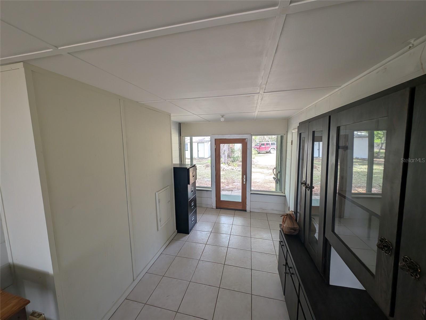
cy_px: 160
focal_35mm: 12
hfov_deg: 110.5
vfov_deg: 94.5
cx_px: 213
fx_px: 148
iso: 69
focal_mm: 2.23
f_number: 1.95
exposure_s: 1/57
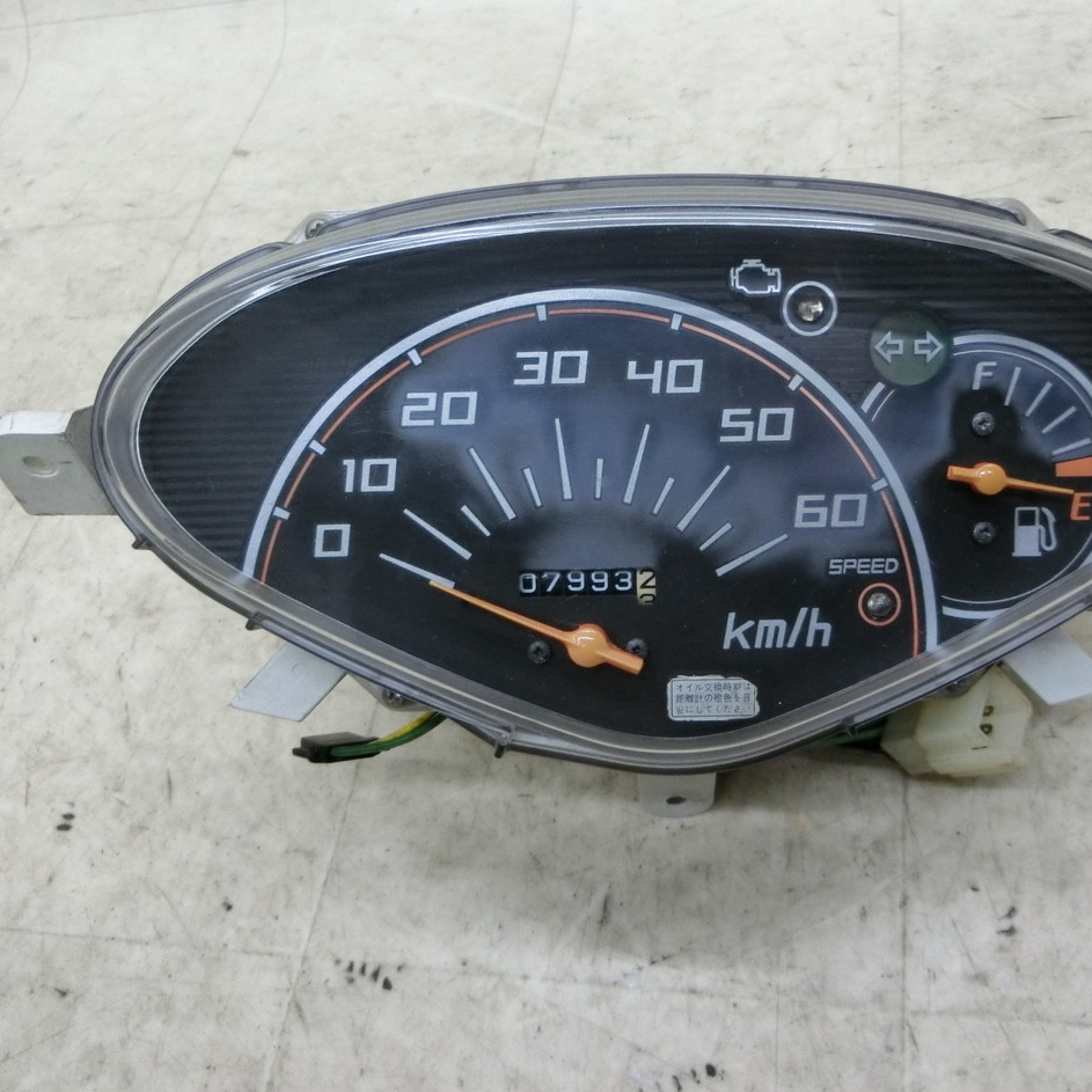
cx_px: 679
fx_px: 1071
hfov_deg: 53.5
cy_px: 537
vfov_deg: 54.0
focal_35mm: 30
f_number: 3.5
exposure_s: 1/80
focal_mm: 4.5
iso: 400
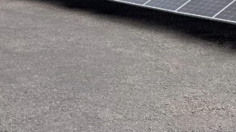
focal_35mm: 98
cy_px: -40
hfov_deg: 19.7
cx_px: 321
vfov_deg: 12.0
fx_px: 613
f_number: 1.6
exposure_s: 1/3125
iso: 32
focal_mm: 4.2
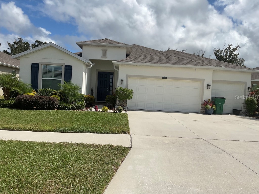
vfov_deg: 48.2
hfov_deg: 61.7
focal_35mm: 29
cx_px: 130
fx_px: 217
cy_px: 97
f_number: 1.8
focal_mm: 3
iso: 16
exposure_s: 1/4065
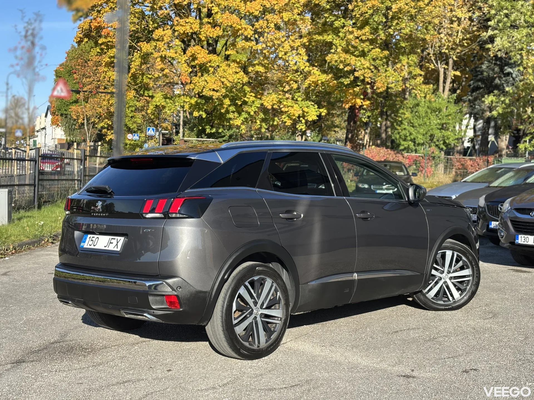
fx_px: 802
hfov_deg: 36.8
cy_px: 200
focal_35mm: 52
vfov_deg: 28.0
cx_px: 267
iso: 32
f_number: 1.6
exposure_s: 1/763
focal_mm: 5.96
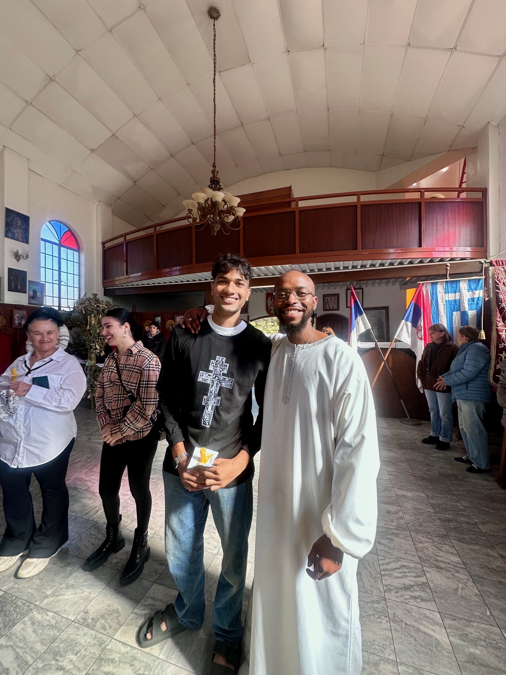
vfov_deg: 102.1
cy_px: 338
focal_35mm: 14
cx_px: 253
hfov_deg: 85.7
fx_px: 273
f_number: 2.2
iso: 40
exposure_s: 1/113
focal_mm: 2.22
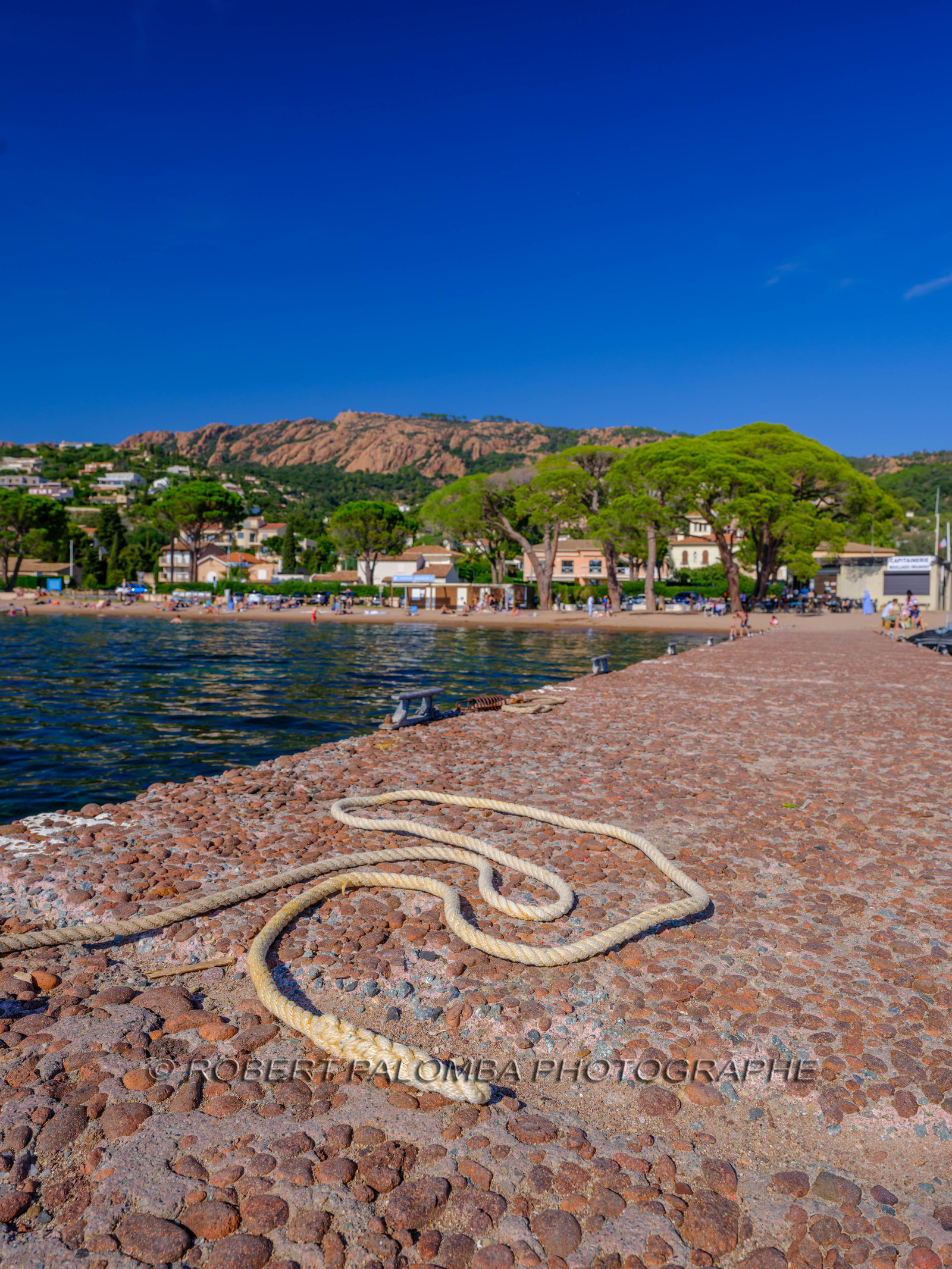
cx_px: 476
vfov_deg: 76.4
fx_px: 807
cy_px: 634
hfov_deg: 61.1
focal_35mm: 22
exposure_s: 1/100
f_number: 11
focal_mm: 28.2
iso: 320
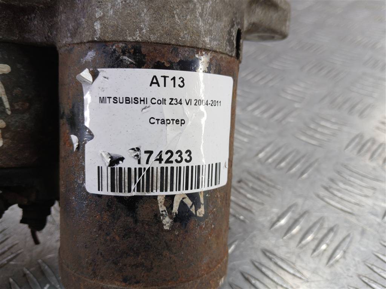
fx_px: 290
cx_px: 193
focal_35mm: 26
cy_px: 144
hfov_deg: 67.3
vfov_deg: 53.1
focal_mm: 3.98
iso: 64
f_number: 1.8
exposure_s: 1/50
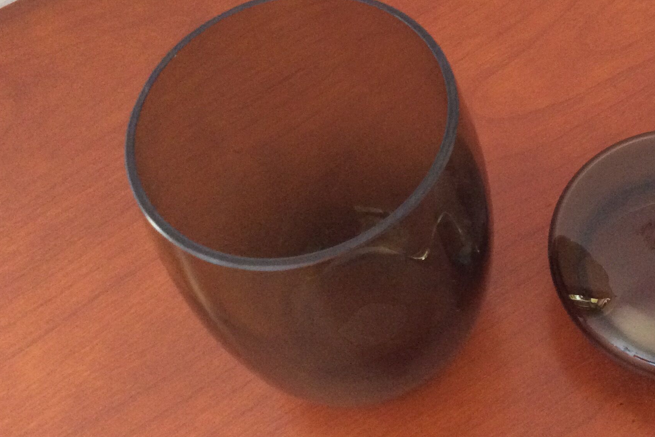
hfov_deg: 38.1
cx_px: 474
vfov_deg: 26.4
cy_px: 157
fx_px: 928
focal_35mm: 51
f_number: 2.4
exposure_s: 1/25
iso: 320
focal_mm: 3.3
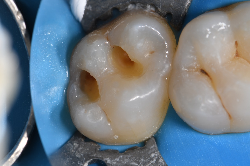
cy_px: 83
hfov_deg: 13.1
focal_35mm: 157
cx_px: 125
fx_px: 1090
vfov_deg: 8.7
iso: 200
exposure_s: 1/200
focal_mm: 105
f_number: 32
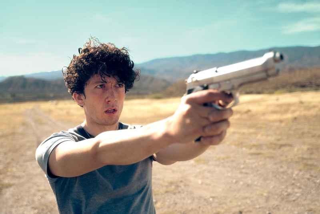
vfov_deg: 39.5
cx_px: 160
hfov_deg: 56.7
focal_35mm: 33
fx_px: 297
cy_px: 107
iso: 100
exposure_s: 1/2000
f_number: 2.8
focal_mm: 33.4
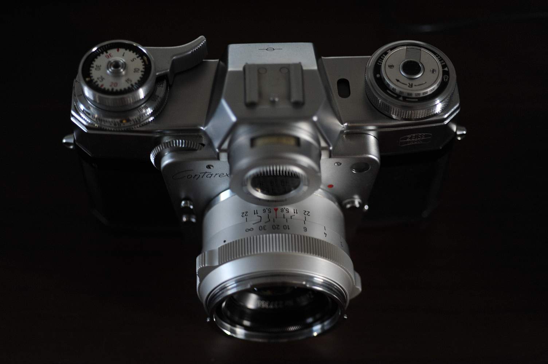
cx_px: 274
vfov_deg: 22.6
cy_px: 182
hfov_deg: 33.4
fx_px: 913
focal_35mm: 60
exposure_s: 1/40
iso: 800
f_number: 3.2
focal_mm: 60
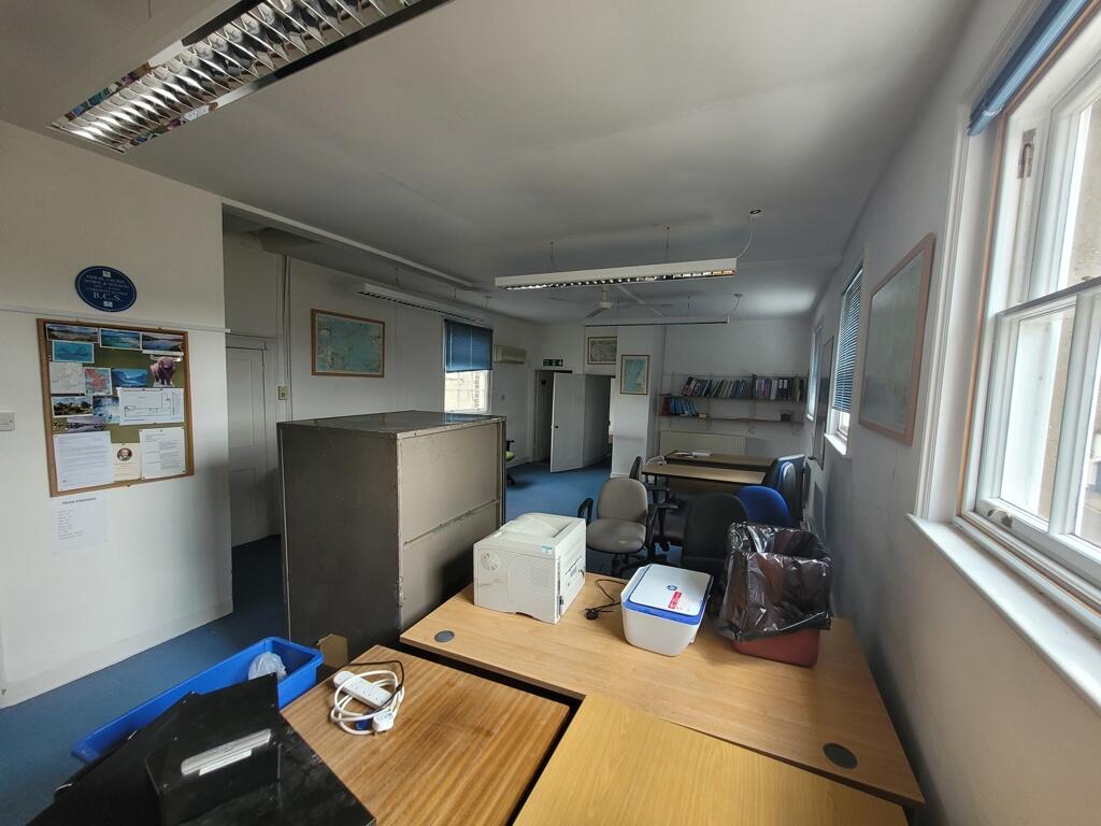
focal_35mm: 13
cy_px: 413
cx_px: 550
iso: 80
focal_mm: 1.74
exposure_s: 1/100
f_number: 2.2
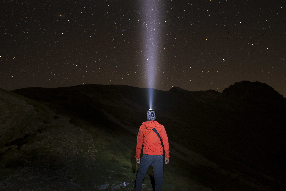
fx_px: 238
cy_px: 96
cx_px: 143
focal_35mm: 30
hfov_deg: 61.9
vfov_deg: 43.6
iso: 1600
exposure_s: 25
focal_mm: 30
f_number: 2.8
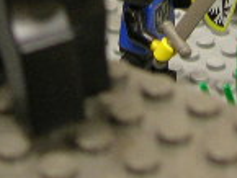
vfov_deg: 8.5
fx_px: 1151
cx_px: 170
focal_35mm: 168
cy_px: -162
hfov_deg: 11.7
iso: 97
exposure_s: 1/4.1
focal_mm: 7.8
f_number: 2.8
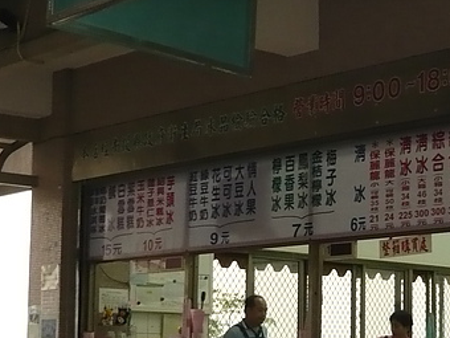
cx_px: 380
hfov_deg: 21.4
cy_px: 228
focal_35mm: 90
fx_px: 1170
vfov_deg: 16.4
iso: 200
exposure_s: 1/30
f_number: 3.1
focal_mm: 5.5
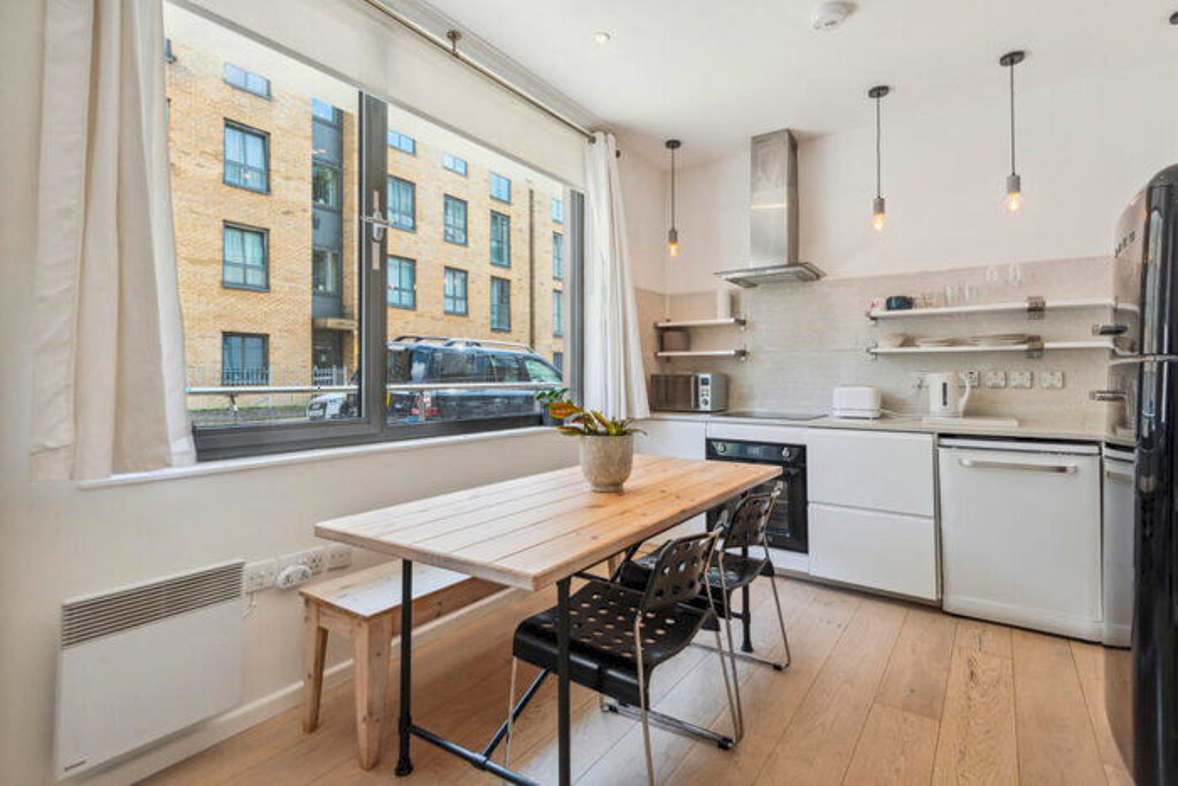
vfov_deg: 70.5
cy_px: 393
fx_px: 556
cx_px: 589
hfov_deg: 93.3
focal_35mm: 17
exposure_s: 1/60
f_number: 11
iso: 400
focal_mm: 17
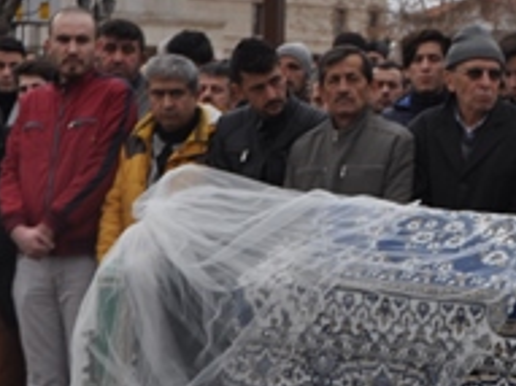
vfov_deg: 9.9
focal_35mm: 150
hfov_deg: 12.8
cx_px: 670
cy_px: 128
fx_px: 2229
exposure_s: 1/160
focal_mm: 31
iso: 200
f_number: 6.3
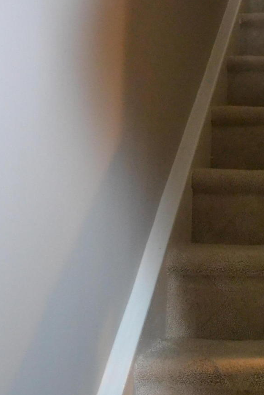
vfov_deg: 24.7
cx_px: 294
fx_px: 836
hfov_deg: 17.3
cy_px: -47
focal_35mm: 76
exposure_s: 1/60
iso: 3200
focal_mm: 22
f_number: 3.8
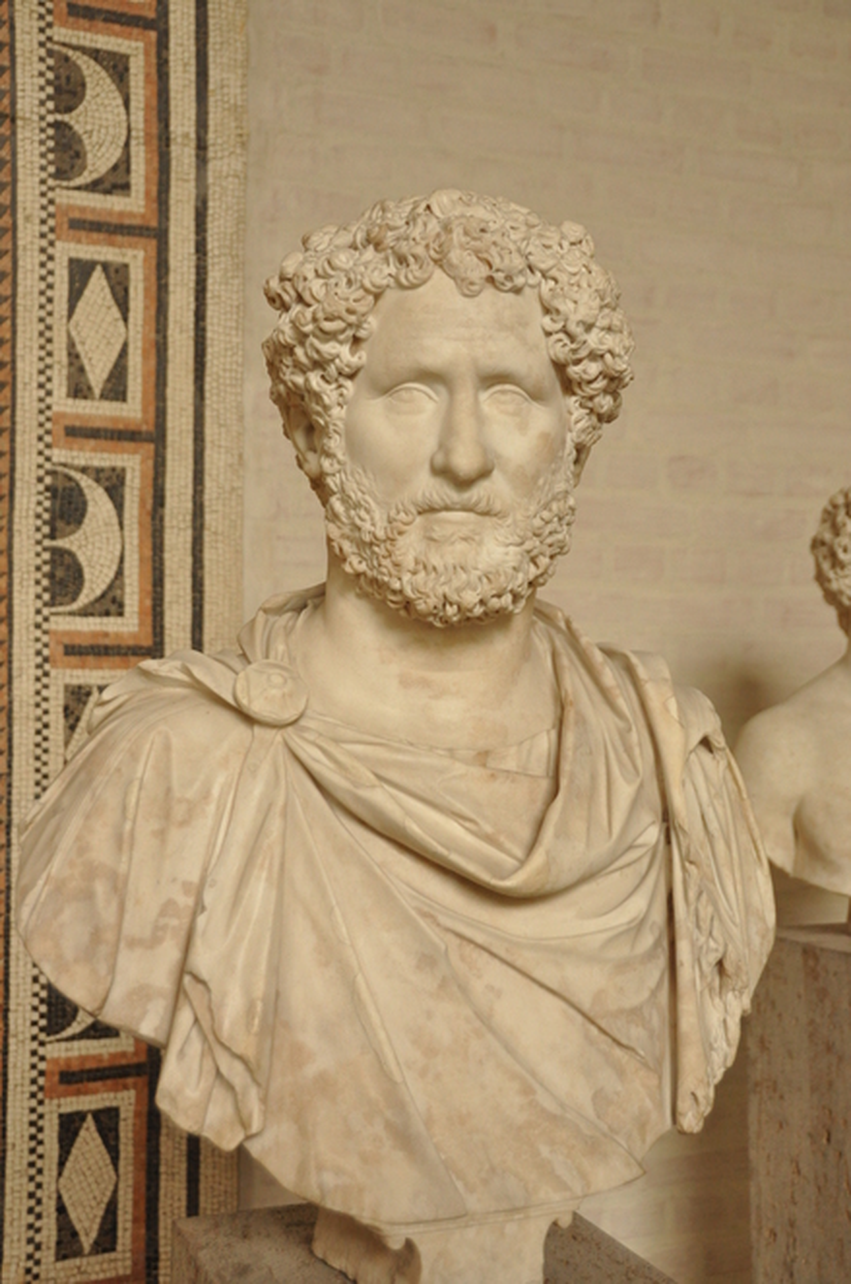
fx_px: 1495
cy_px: 642
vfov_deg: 46.5
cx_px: 426
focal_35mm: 42
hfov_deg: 31.8
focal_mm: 28
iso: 1000
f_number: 5
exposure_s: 1/100
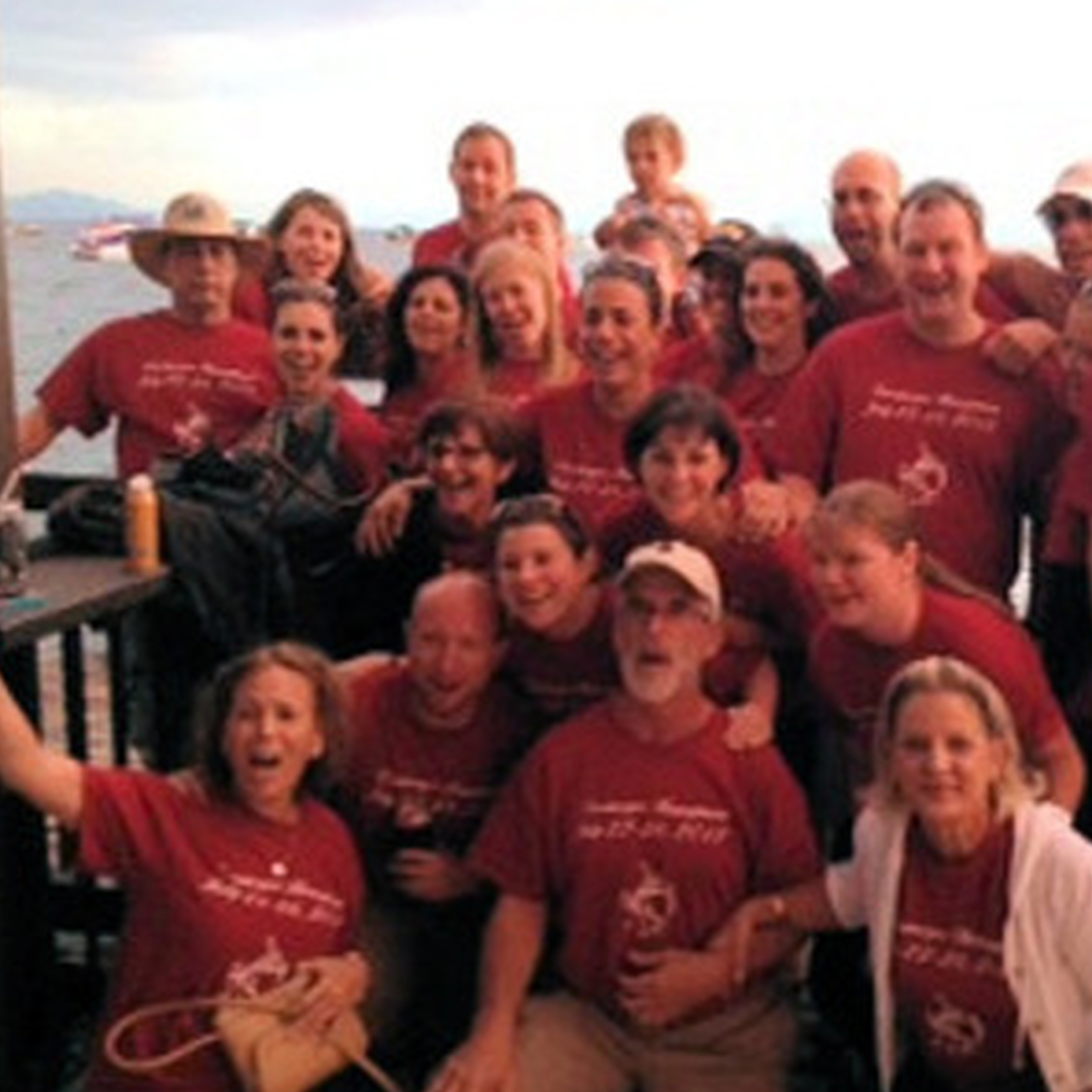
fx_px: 1677
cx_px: 760
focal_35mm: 47
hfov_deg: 35.6
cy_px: 557
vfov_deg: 36.1
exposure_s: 1/20
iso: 250
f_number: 2.4
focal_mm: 4.28
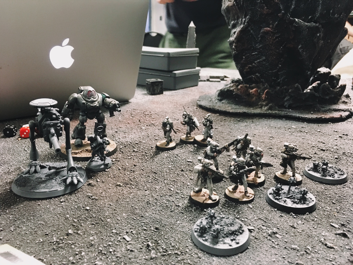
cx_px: 176
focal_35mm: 29
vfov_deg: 48.2
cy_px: 132
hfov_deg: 61.7
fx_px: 296
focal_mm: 4.15
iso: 200
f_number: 2.2
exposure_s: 1/15
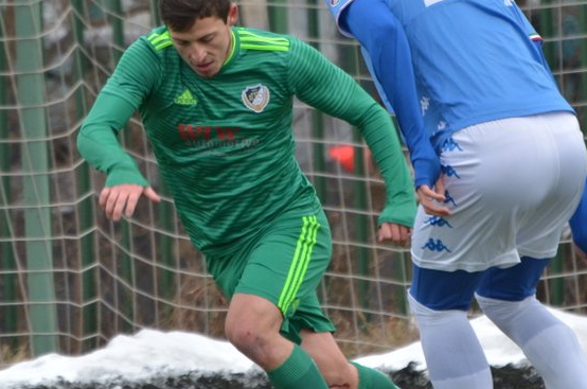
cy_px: 97
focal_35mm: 975
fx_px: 15866
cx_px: 274
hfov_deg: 2.1
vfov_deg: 1.4
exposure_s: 1/1000
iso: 500
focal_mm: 300
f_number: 5.6
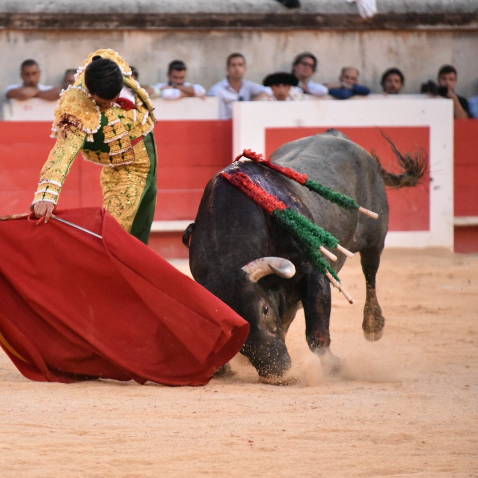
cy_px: 239
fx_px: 4593
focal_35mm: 294
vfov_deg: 6.0
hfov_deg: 6.0
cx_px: 127
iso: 12800
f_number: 5.6
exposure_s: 1/640
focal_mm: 230
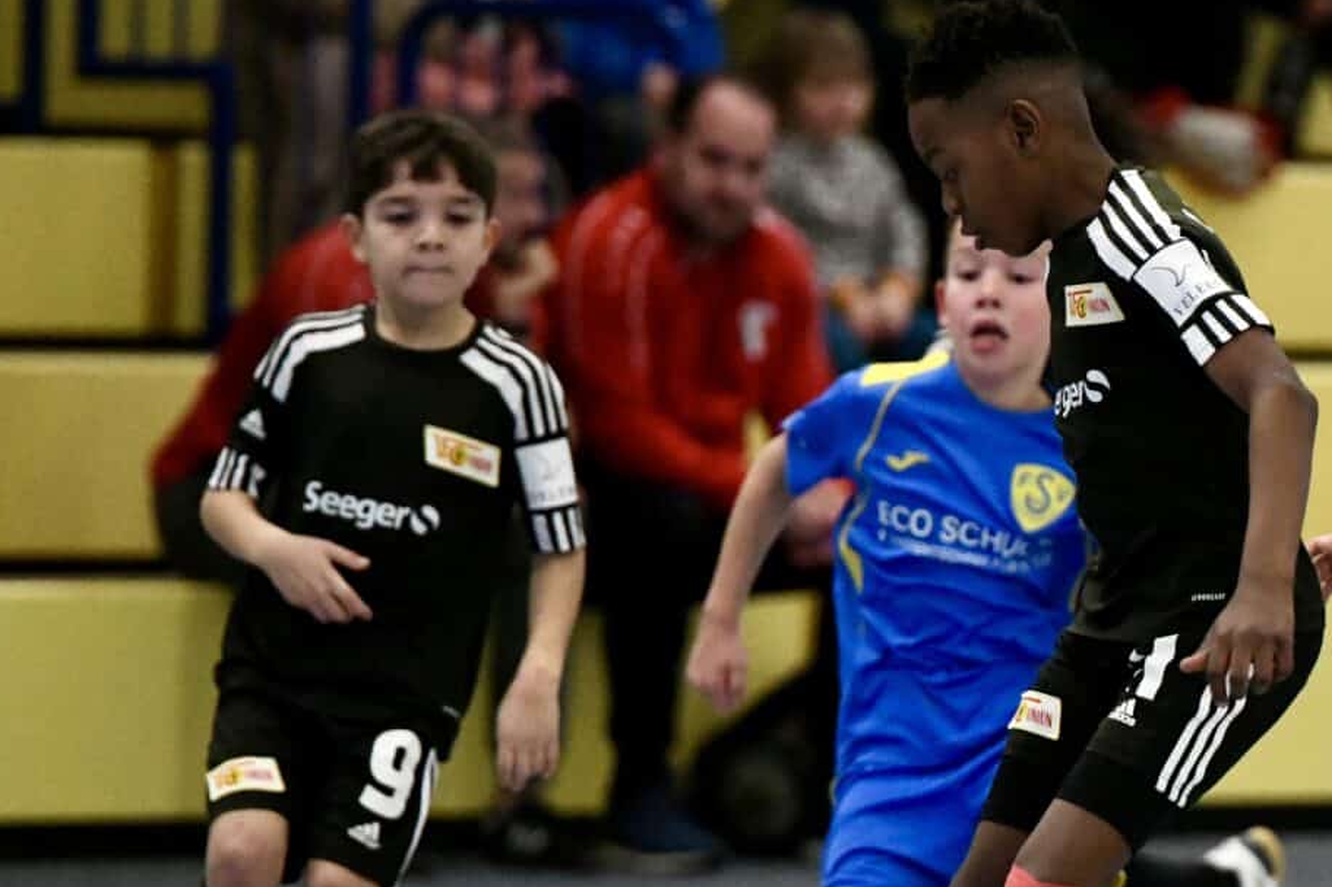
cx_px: 1086
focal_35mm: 427
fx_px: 15795
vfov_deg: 3.2
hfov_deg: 4.8
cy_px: 639
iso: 8000
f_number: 2.8
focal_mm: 190
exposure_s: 1/1600
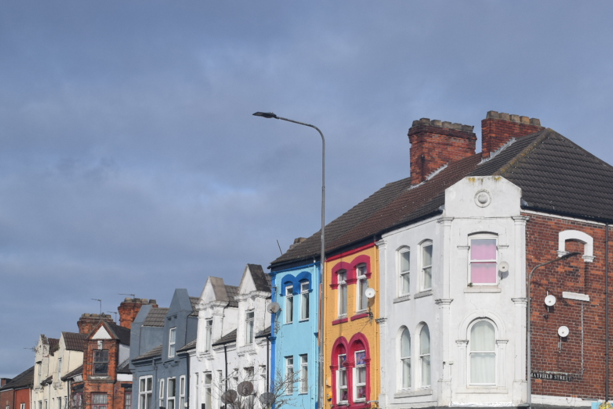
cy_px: 301
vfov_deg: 17.4
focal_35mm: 78
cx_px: 345
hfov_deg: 26.0
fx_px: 1328
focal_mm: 34
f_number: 9
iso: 200
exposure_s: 1/320
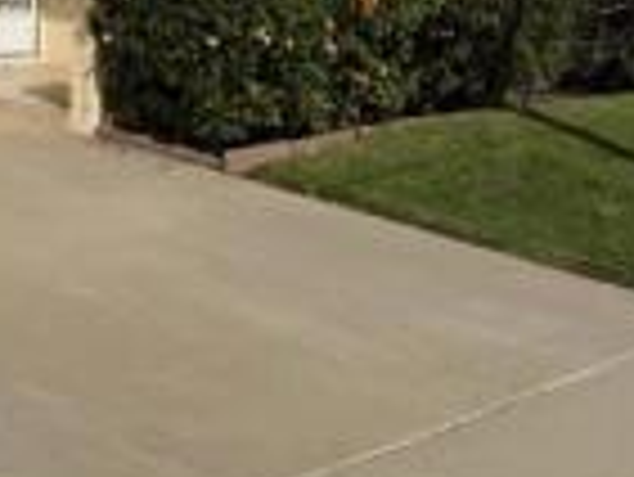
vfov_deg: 20.9
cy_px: -9
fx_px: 1246
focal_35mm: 68
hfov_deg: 26.0
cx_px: -94
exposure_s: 1/17544
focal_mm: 6.76
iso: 80
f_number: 1.78
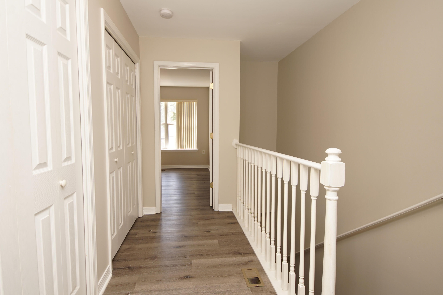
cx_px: 222
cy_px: 148
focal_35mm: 18
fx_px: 222
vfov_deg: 67.4
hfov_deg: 90.0
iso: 250
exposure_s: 1/60
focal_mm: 12
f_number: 4.5
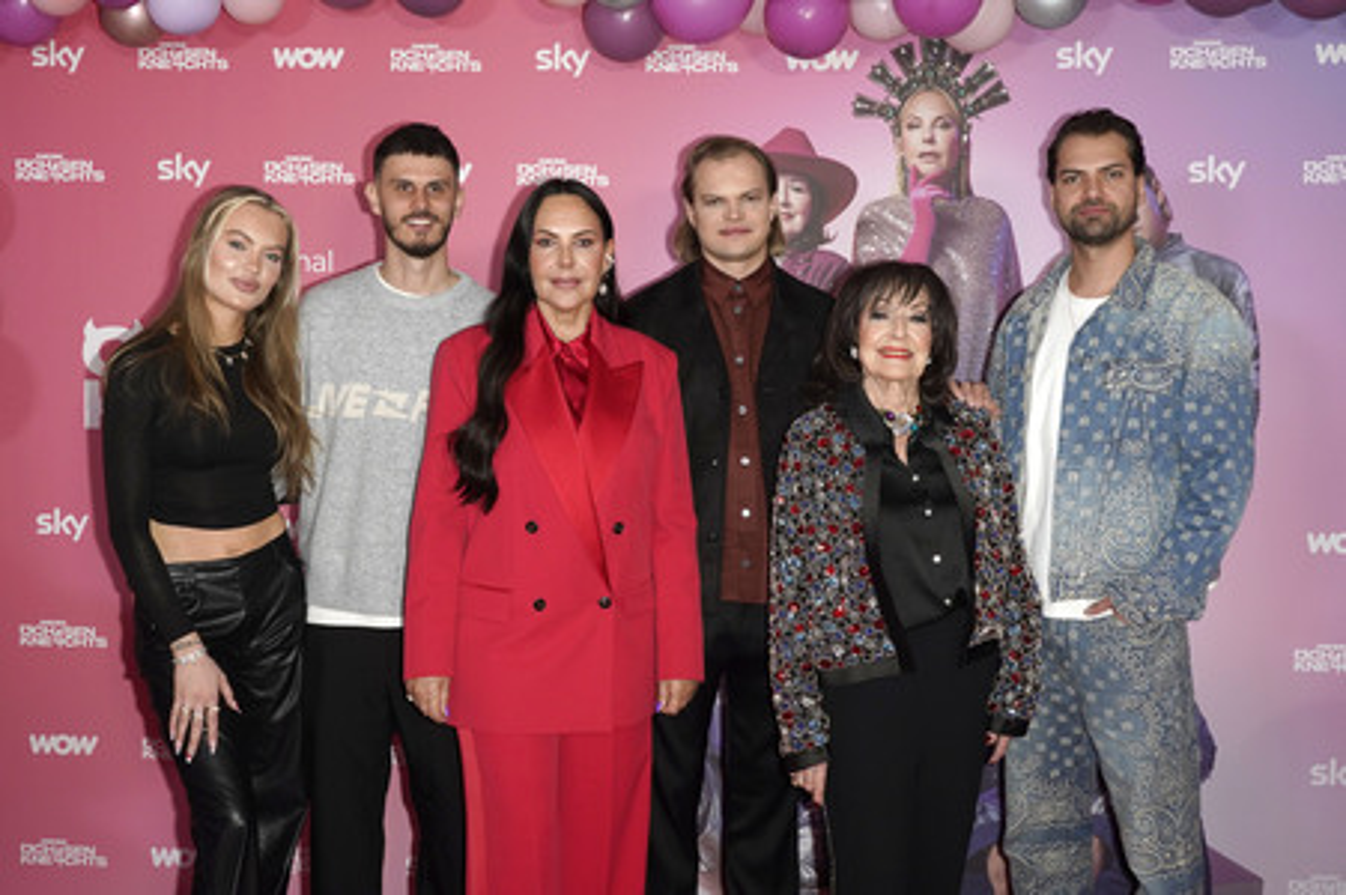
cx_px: 673
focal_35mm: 37
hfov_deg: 51.9
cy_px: 448
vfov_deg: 35.9
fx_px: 1382
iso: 640
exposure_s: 1/160
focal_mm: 37
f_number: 6.3
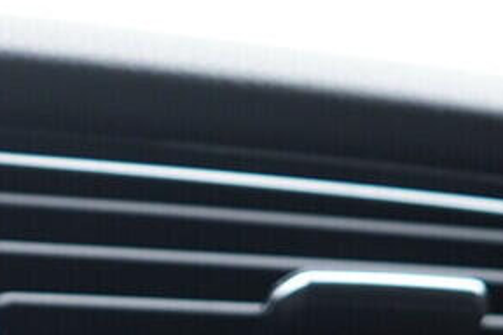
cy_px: 815
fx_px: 2515
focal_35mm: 180
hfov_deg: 11.3
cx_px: -45
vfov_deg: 7.2
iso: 250
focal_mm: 24
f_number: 2.8
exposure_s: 1/40
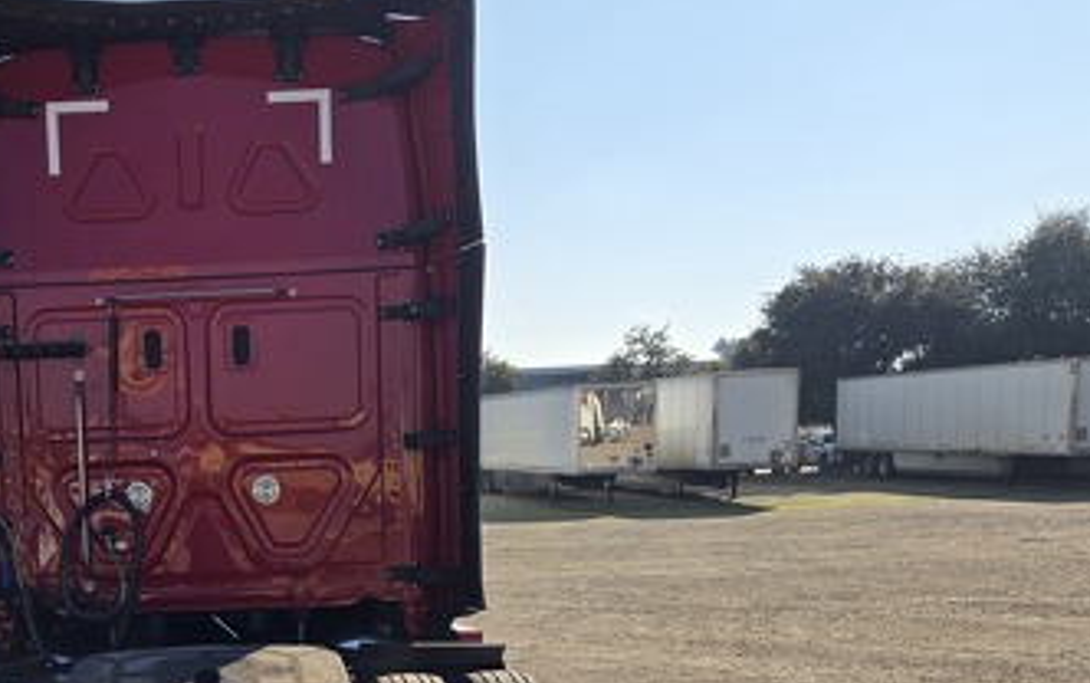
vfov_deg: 28.3
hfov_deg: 42.3
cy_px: 591
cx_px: 154
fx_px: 1308
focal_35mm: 44
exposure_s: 1/2551
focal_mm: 5.4
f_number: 1.8
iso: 25
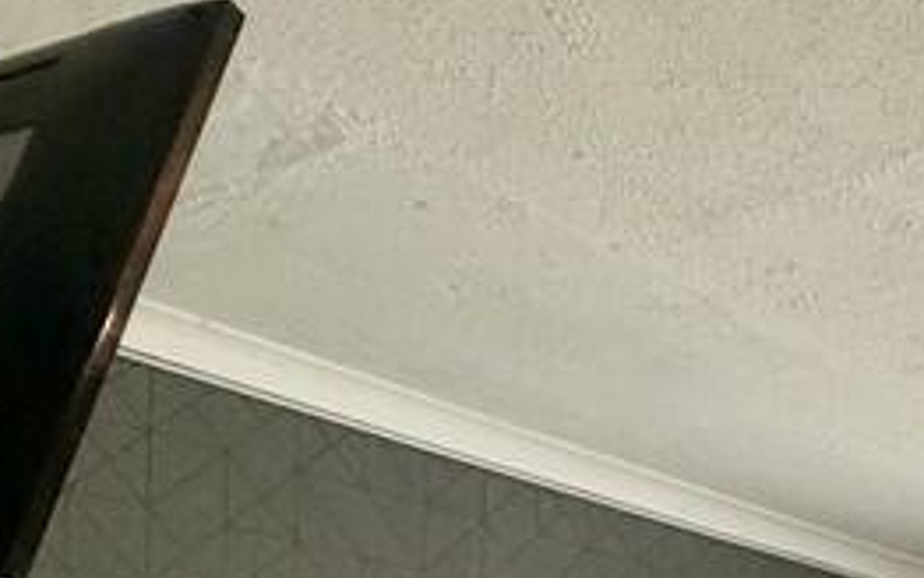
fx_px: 1461
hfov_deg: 26.4
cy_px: 990
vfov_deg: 18.4
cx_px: 1358
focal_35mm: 58
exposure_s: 1/87
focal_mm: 2.22
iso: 400
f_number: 2.2
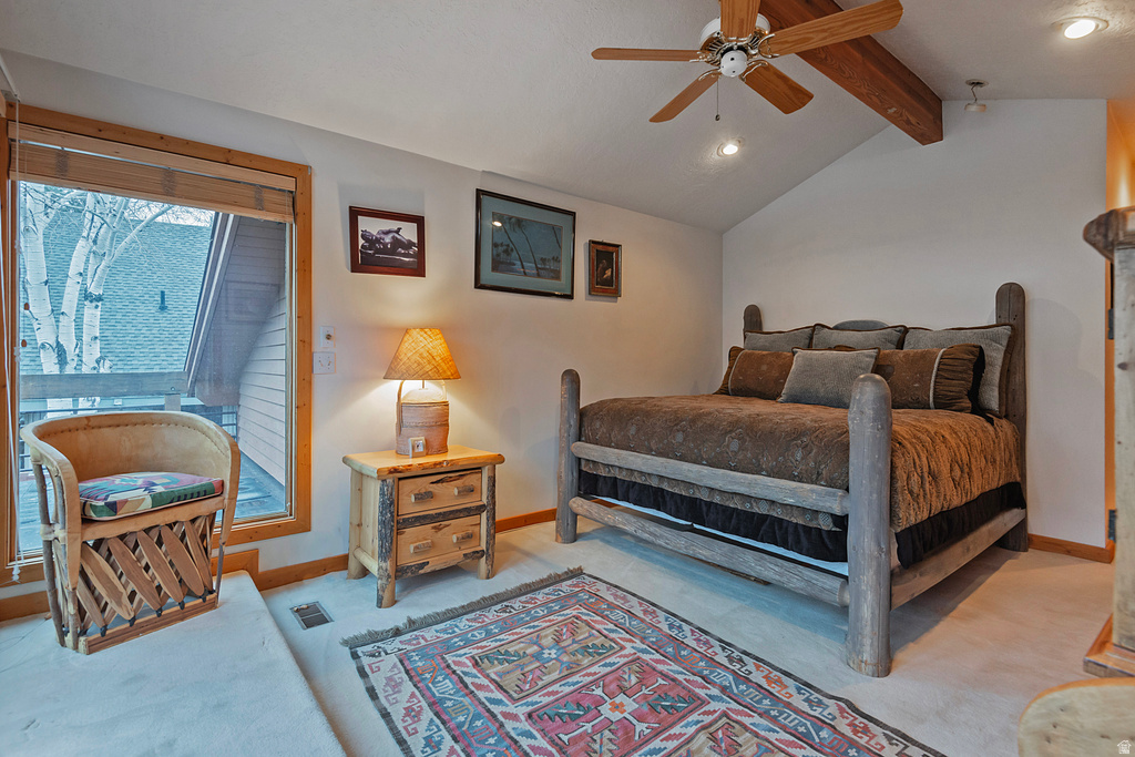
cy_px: 378
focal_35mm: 16
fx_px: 504
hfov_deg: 96.7
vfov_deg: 73.8
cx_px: 568
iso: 1250
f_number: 6.3
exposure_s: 1/13
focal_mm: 16
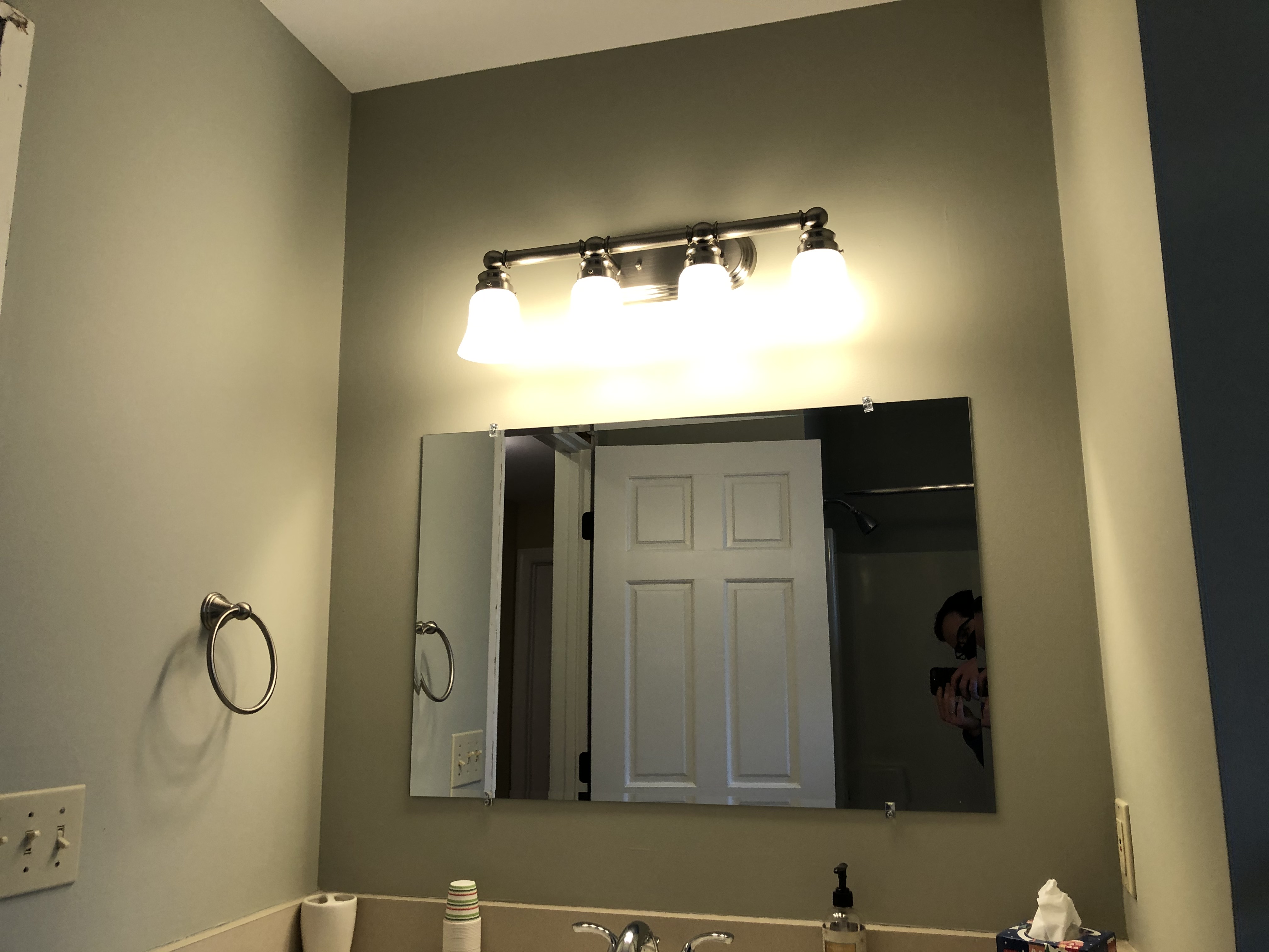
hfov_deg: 63.4
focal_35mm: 28
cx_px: 634
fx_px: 1026
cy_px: 476
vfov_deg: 49.7
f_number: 1.8
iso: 25
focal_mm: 3.99
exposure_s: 1/30
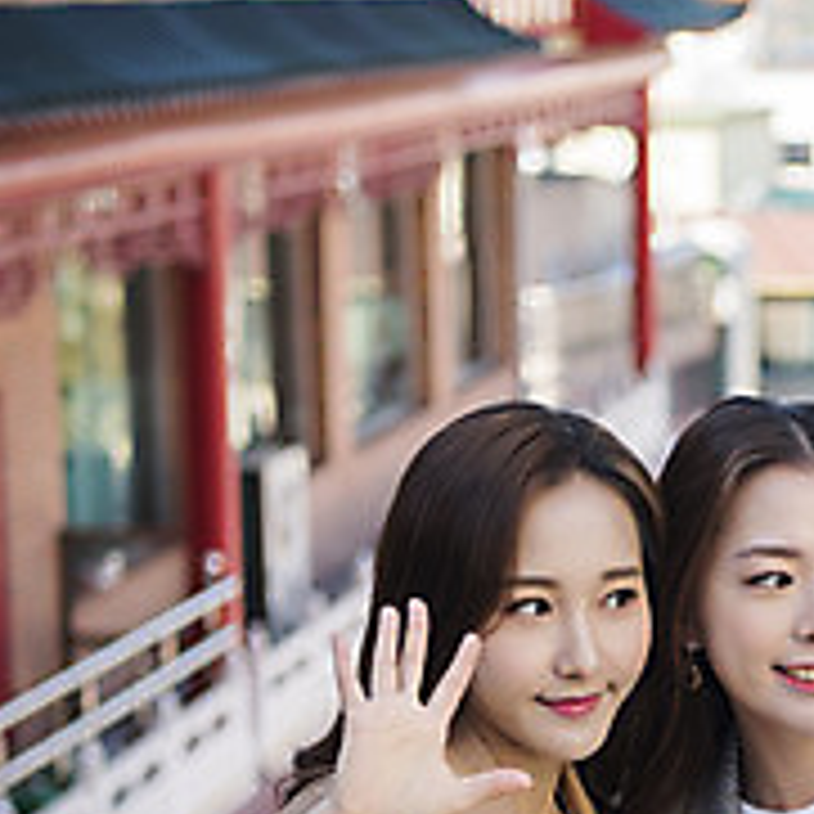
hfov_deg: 11.1
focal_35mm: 155
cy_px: 774
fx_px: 4124
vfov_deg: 11.2
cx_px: 877
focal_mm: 55
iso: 160
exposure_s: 1/500
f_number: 2.8
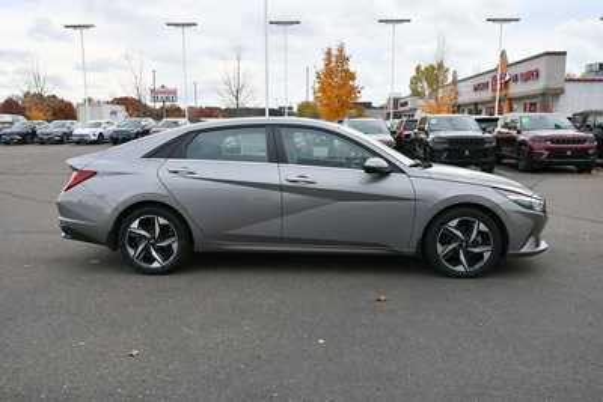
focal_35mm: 30
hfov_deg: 61.9
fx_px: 503
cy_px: 201
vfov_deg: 43.6
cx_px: 302
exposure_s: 1/250
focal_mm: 20
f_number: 7.1
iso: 200
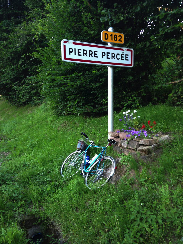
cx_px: 92
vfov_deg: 55.4
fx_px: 233
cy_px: 122
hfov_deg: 42.9
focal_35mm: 33
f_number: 2.4
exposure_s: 1/40
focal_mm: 4.12
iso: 50
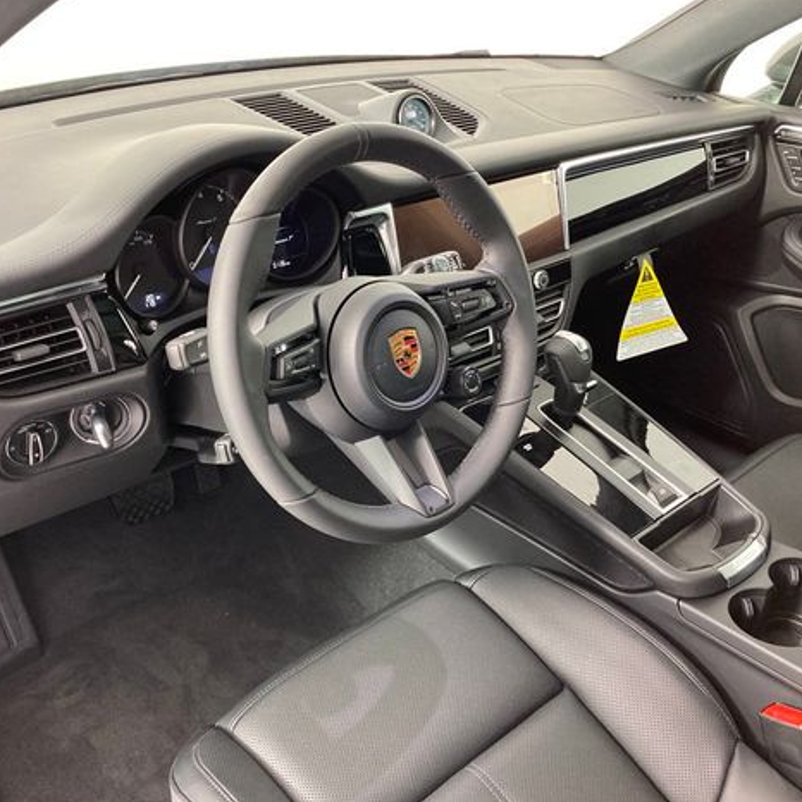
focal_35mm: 34
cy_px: 406
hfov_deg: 48.4
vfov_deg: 48.4
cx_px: 368
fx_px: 891
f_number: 1.8
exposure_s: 1/60
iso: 200
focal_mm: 3.99
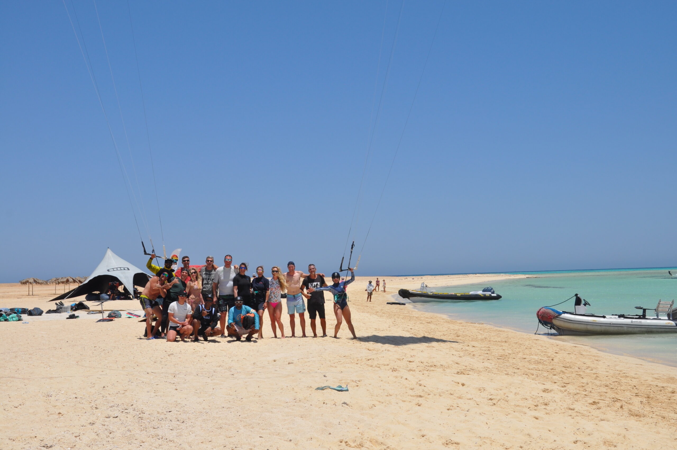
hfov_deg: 41.2
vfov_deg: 28.0
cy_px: 225
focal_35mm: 48
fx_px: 902
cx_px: 338
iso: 200
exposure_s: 1/500
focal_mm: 32
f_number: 11
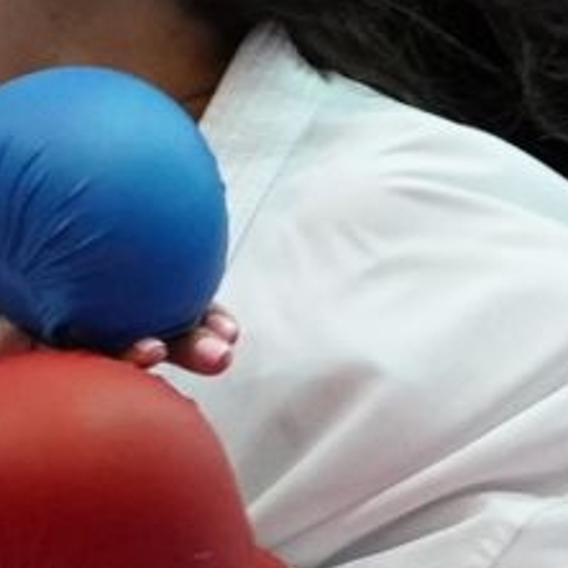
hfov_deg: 1.3
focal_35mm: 1349
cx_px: -348
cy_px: 995
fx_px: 25043
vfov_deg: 1.3
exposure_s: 1/1000
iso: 3200
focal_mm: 131
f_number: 2.8
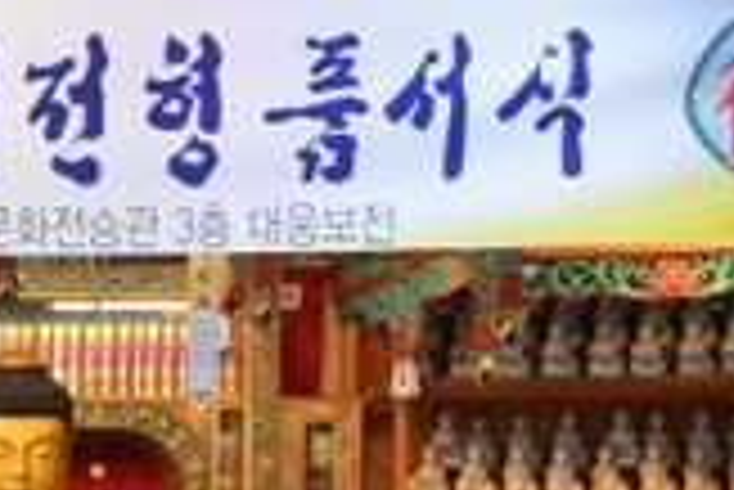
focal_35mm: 228
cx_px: -576
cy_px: 890
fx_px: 4653
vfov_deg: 5.9
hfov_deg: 8.7
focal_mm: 62
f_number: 4.8
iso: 1400
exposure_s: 1/60
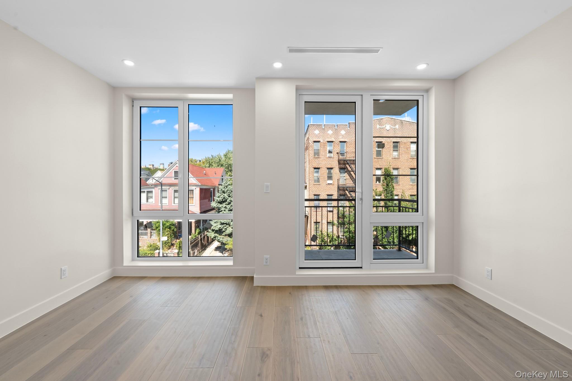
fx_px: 222
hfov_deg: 104.3
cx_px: 286
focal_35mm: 14
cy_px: 190
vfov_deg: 81.2
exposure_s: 1/20
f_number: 10
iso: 800
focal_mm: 14
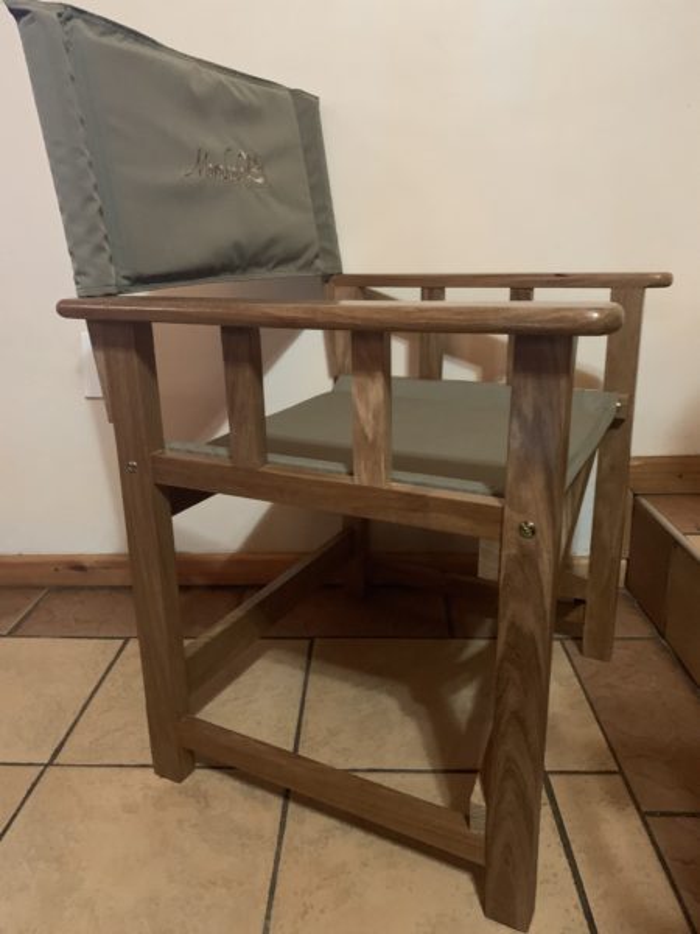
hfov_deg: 53.1
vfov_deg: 67.3
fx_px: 701
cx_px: 350
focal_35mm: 26
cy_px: 467
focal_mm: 4.25
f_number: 1.8
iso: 640
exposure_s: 1/25
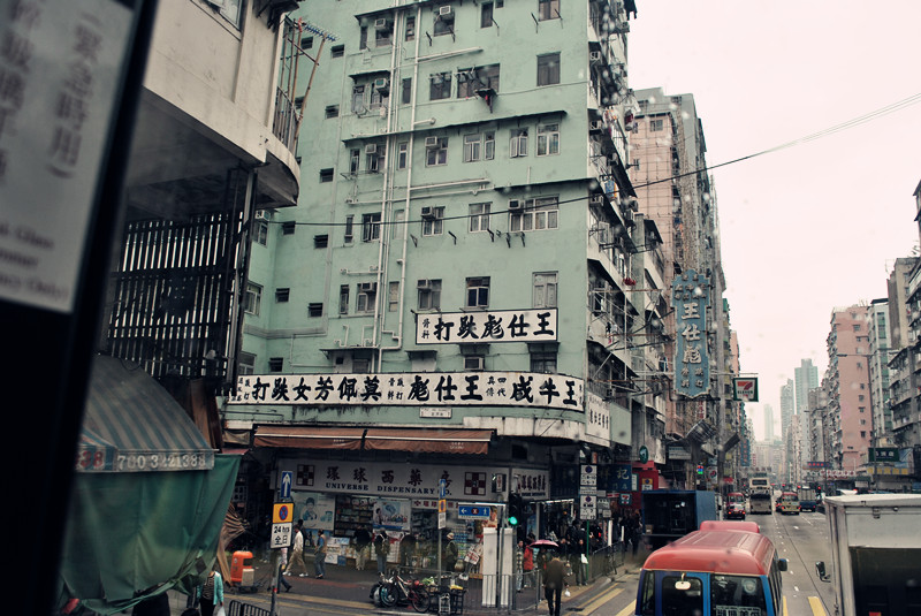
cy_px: 308
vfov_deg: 43.7
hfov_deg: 61.9
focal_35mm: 30
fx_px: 768
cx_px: 460
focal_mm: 20
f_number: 6.3
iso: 100
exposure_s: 1/160
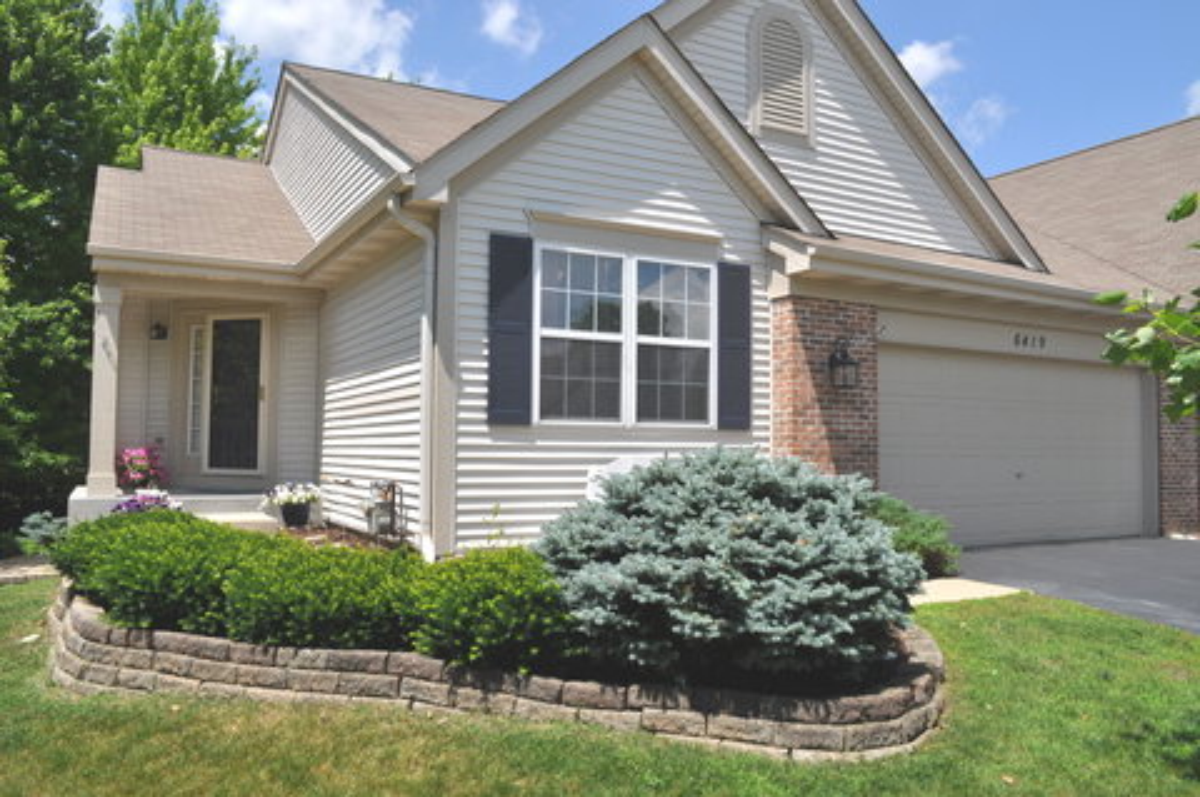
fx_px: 899
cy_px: 398
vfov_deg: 47.8
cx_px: 600
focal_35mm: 27
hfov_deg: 67.4
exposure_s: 1/400
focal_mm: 18
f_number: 10
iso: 200
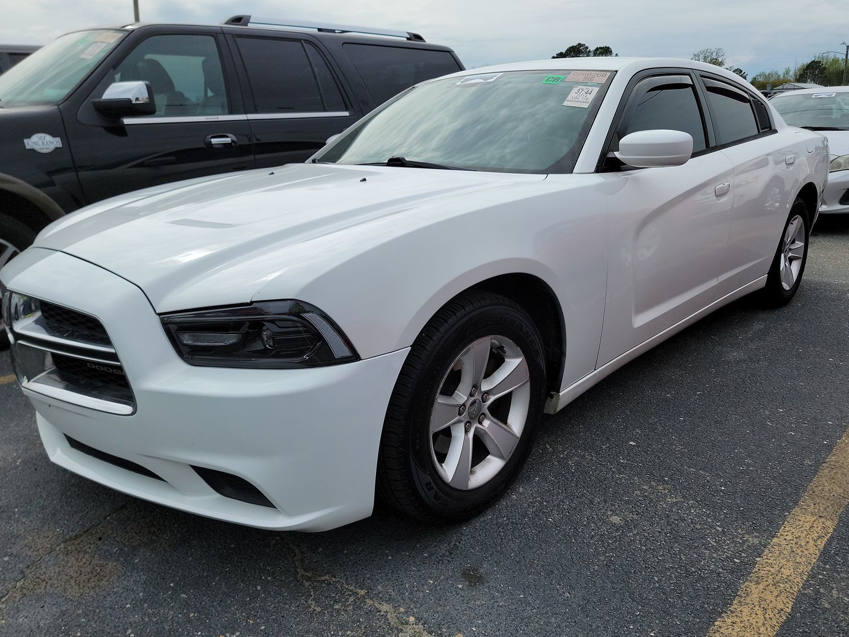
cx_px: 444
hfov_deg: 67.3
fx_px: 638
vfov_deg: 53.1
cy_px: 307
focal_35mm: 26
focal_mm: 6.7
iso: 50
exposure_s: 1/1018
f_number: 1.8
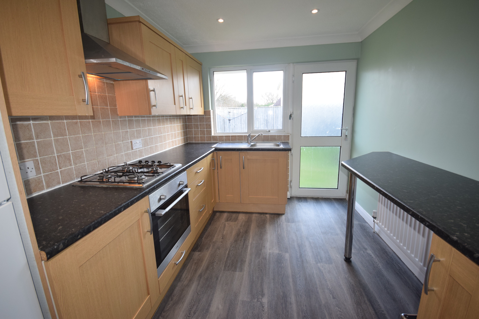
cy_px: 160
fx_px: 200
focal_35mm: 15
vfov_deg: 77.3
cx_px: 240
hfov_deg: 100.4
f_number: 5.6
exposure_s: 1/125
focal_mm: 10
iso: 720
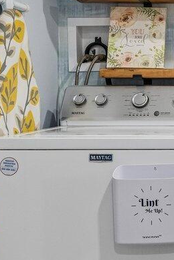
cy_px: 136
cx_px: 270
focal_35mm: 63
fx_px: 457
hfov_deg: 18.7
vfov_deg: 31.9
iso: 4000
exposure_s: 1/60
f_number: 8
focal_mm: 16
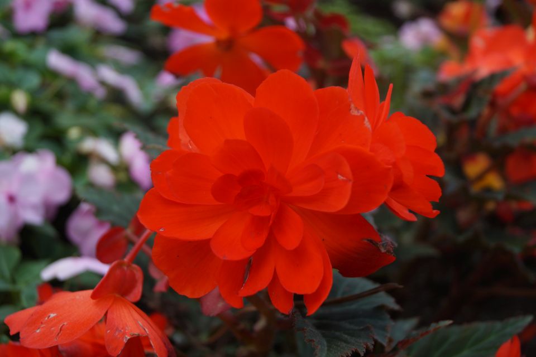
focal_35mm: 45
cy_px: 178
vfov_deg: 29.9
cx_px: 268
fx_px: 670
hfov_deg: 43.6
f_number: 5
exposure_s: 1/200
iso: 100
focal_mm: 30
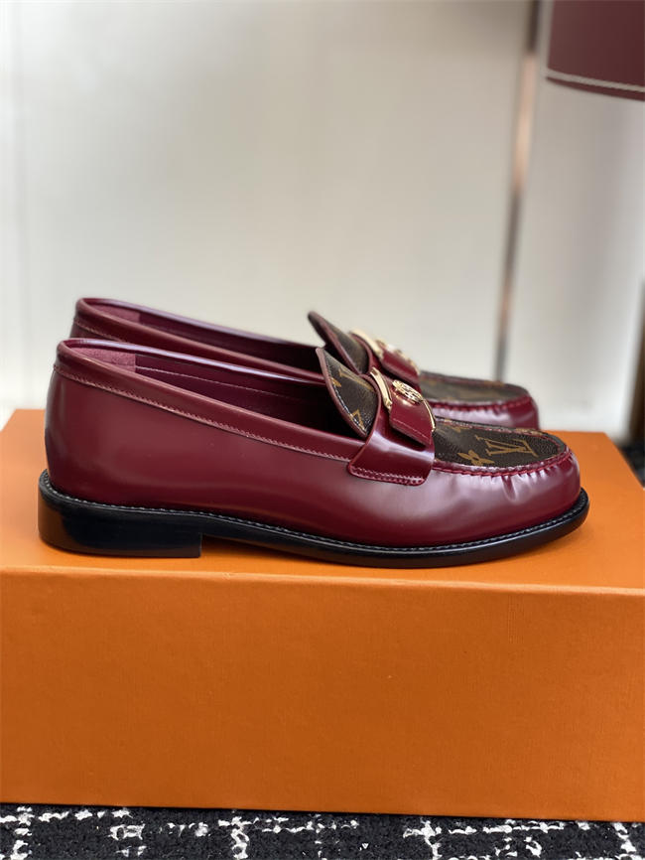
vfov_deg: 36.8
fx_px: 1291
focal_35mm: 52
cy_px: 430
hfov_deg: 28.0
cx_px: 322
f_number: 2
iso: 64
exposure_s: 1/122
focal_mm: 6
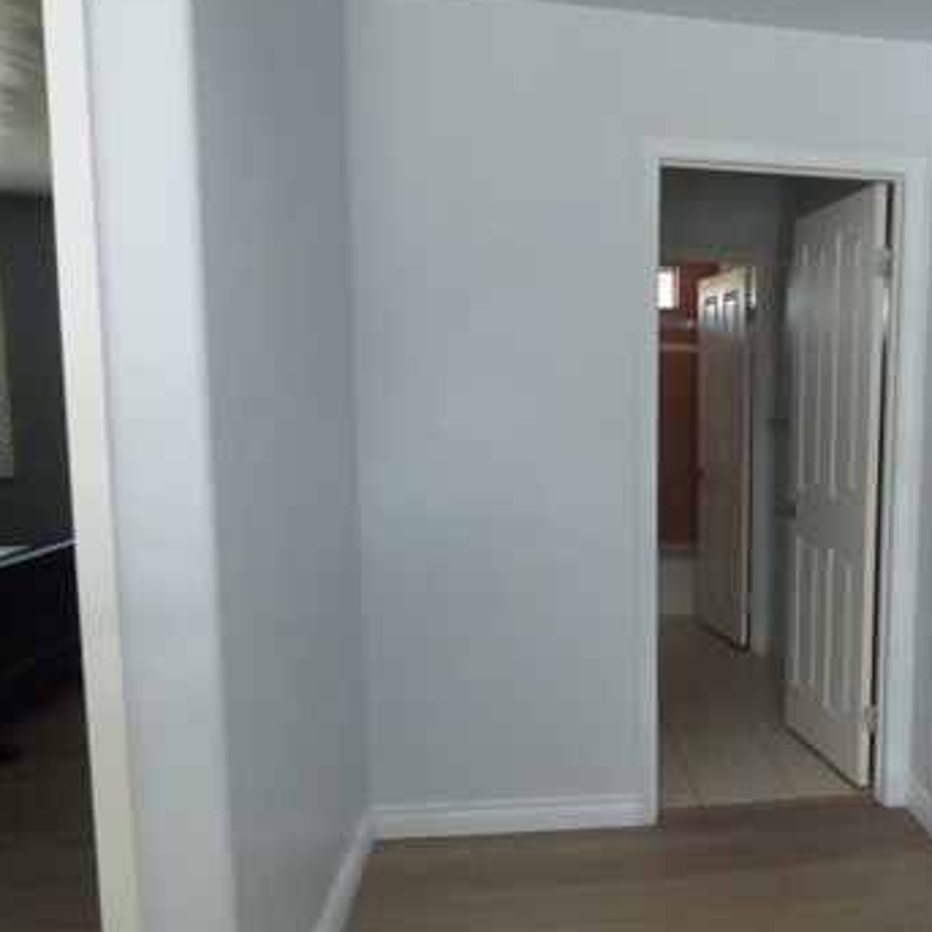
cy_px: 549
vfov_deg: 49.5
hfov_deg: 46.5
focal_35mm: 33
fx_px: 1005
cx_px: 774
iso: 1600
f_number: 2.8
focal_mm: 3.58
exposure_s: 1/400
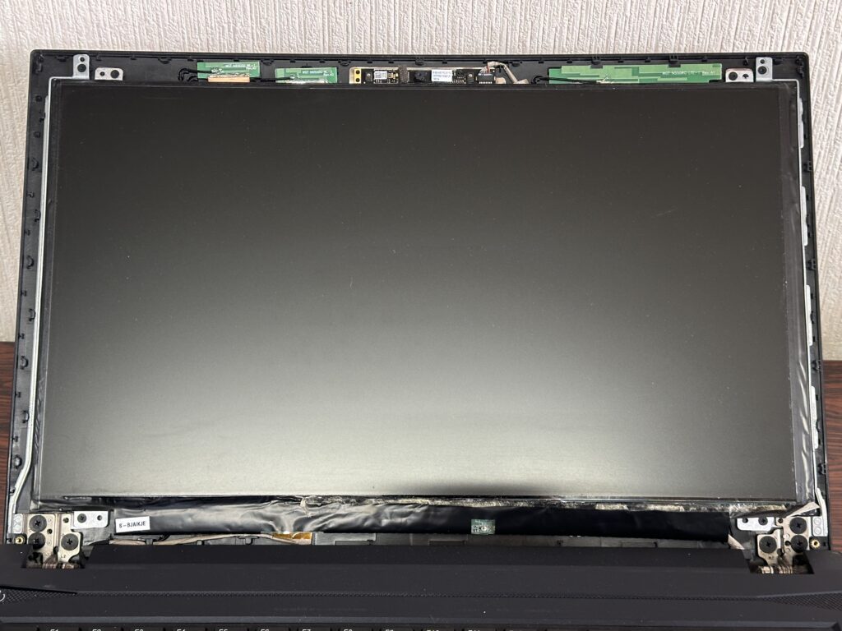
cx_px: 421
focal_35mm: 48
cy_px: 316
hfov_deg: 39.7
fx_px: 1168
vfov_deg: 30.3
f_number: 1.78
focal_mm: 6.86
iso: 200
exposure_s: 1/33
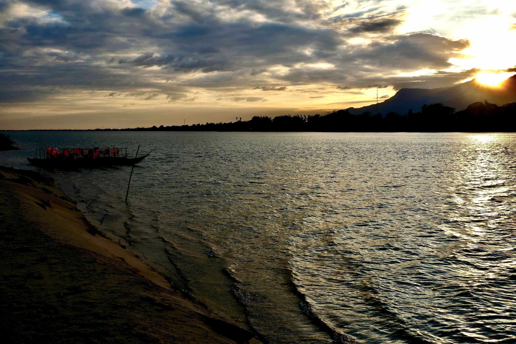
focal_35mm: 33
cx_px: 258
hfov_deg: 57.2
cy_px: 172
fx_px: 473
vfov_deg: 40.0
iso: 100
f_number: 14
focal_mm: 22.3
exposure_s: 1/56
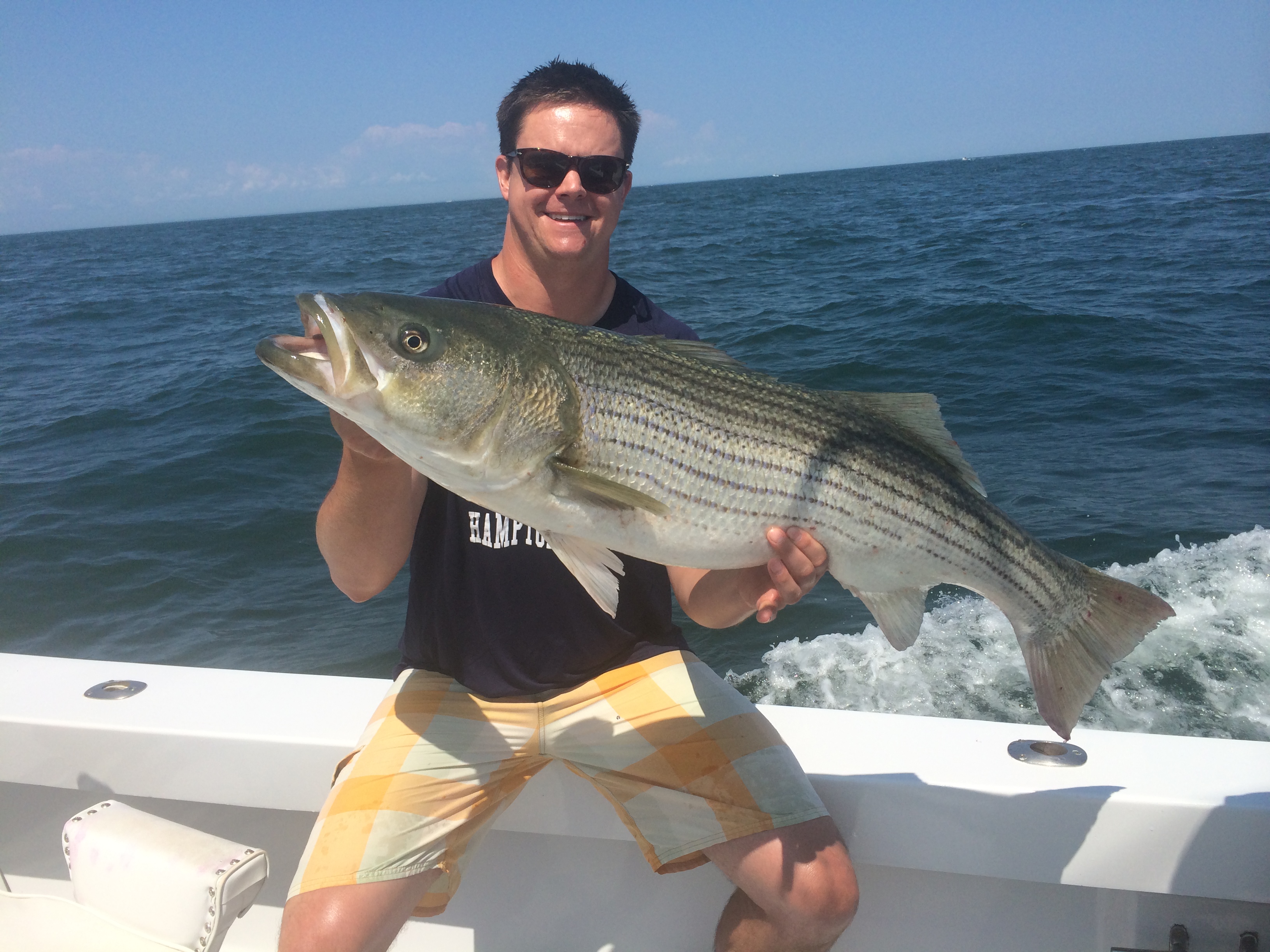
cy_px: 476
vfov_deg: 46.8
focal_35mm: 30
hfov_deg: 60.0
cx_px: 635
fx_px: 1101
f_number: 2.2
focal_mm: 4.12
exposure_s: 1/3425
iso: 40
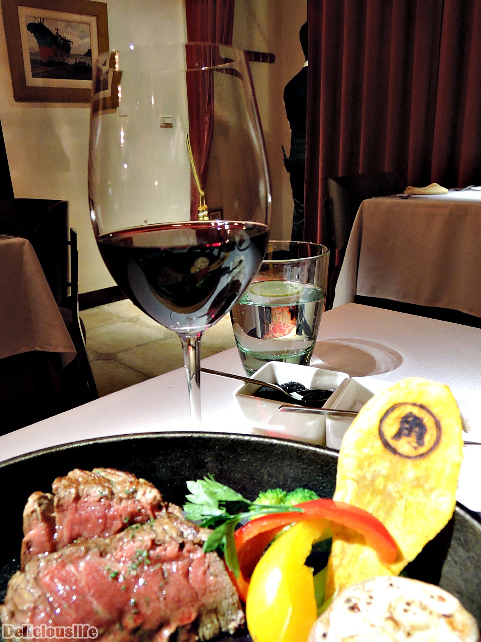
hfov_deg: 56.8
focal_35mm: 24
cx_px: 240
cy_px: 321
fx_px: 445
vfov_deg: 71.6
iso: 720
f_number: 2.8
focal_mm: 5.1
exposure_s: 1/8
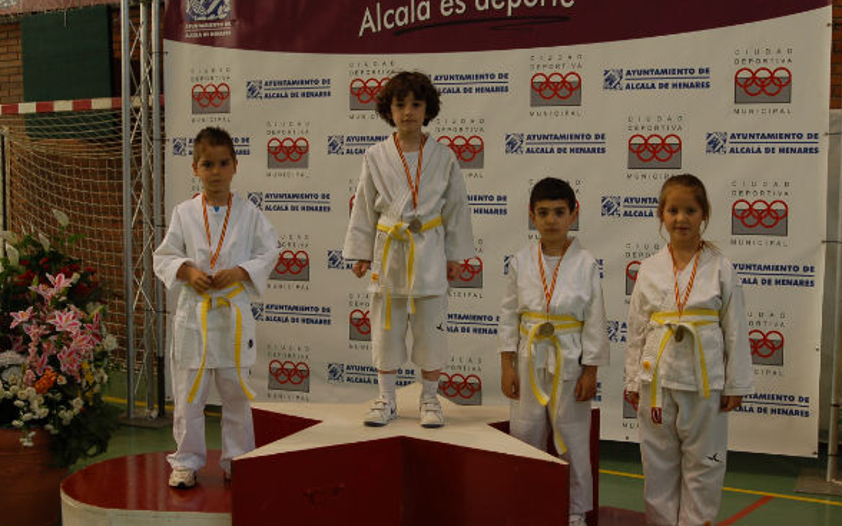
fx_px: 1216
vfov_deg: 24.4
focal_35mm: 53
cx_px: 421
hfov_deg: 38.2
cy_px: 257
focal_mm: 34
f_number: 4
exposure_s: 1/60
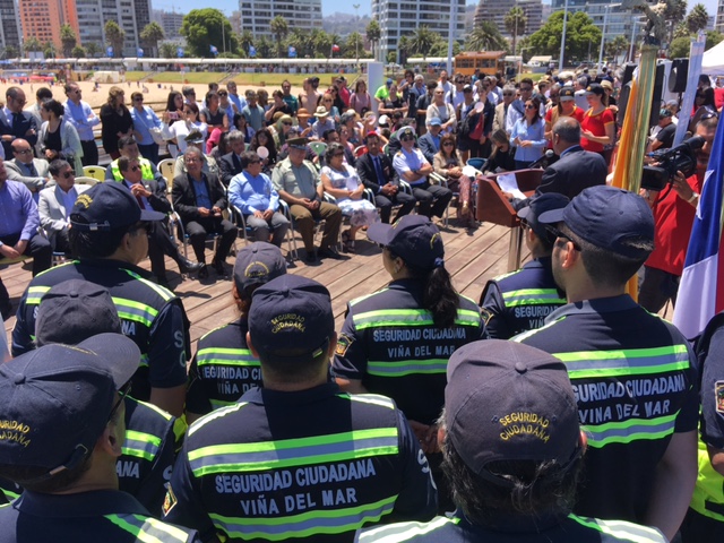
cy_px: 272
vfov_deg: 48.2
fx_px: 607
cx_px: 362
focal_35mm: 29
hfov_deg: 61.7
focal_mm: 4.15
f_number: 2.2
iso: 25
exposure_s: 1/999
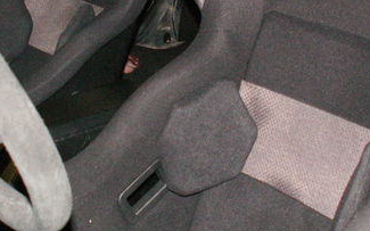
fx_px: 736
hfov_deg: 28.2
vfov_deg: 17.8
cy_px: 117
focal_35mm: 73
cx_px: 212
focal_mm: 5.86
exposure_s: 1/40
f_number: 2.8
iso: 160
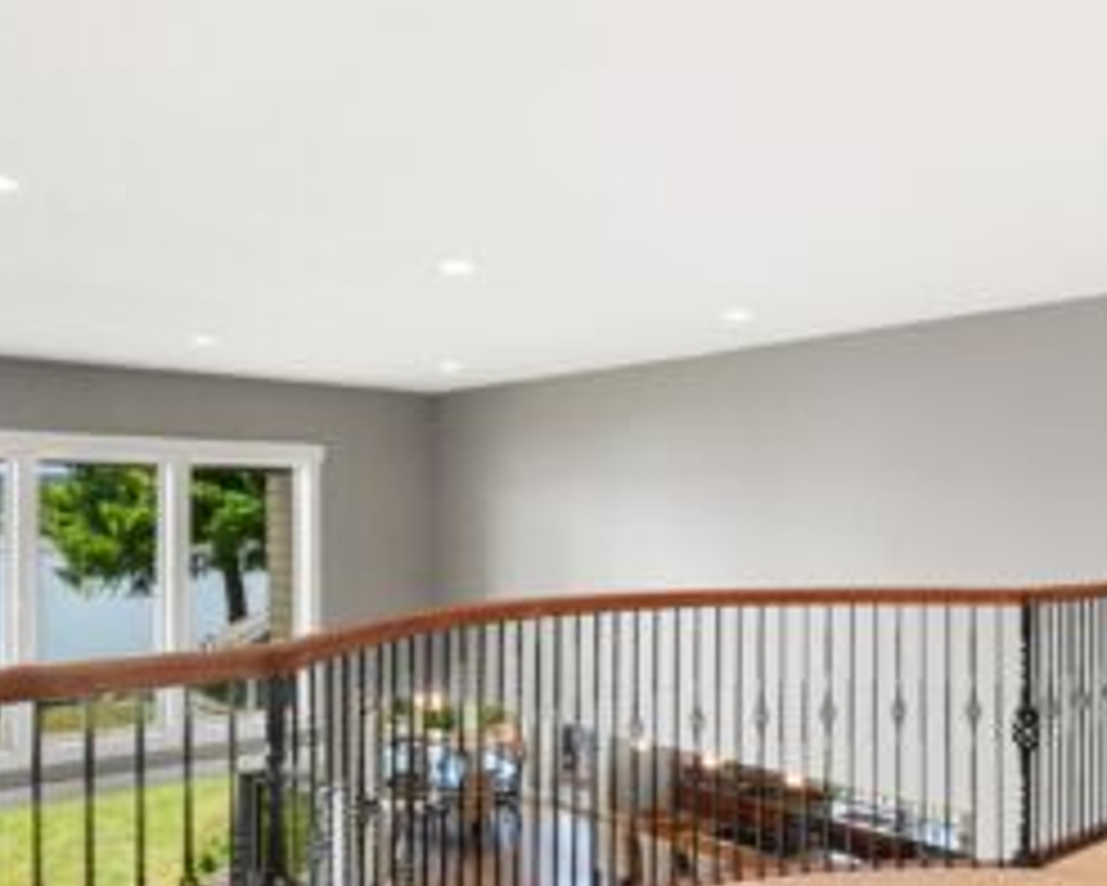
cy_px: 519
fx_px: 1049
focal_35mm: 32
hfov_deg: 54.2
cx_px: 342
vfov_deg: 45.6
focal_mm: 14
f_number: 22
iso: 400
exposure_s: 2
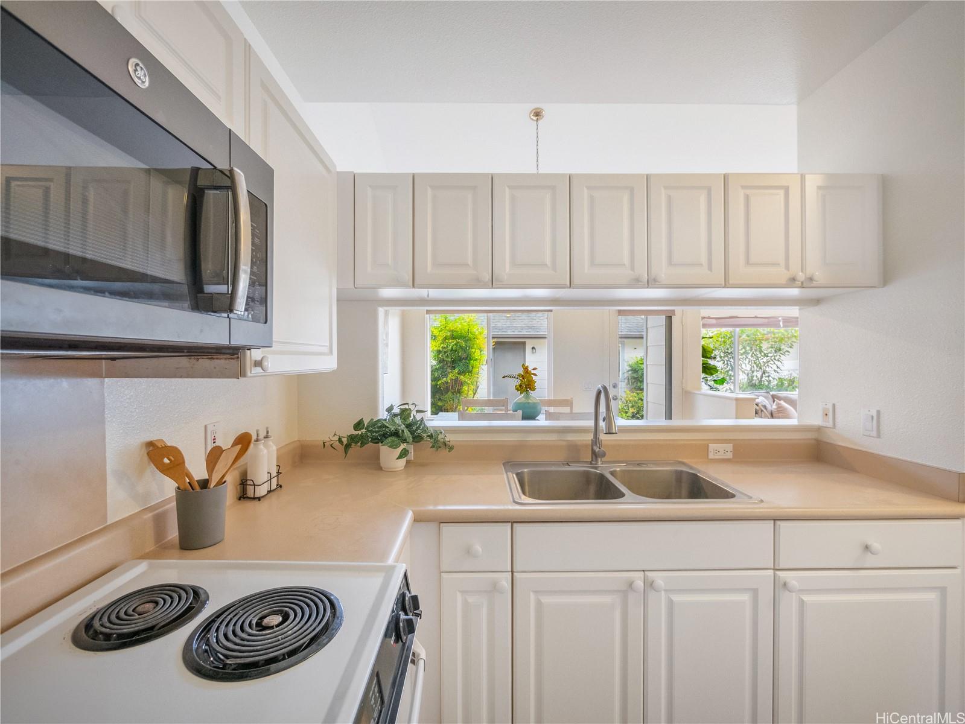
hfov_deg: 102.1
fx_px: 390
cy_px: 362
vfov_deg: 85.7
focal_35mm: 14
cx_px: 482
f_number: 4
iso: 3200
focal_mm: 7
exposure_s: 1/1600
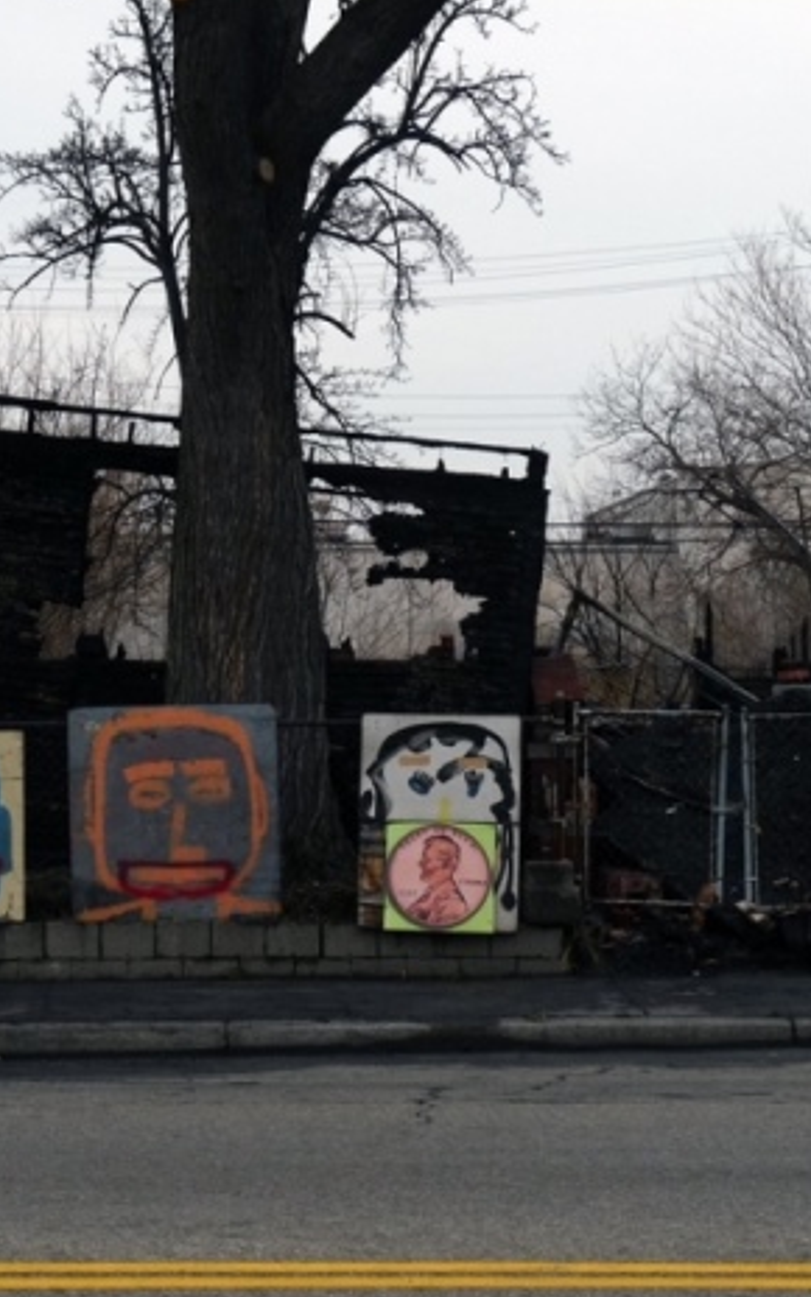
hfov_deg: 13.7
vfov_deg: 21.9
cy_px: 657
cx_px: 285
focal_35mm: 95
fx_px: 3360
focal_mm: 11.5
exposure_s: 1/200
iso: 100
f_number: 5.6
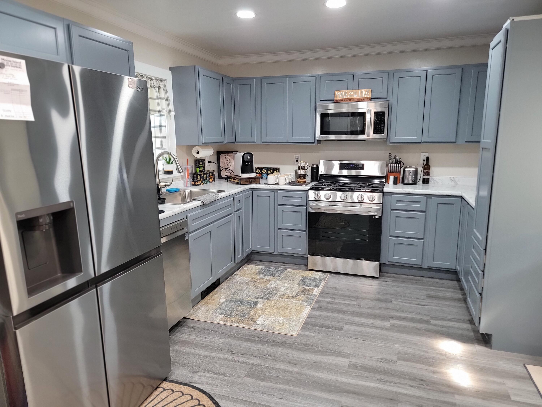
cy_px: 204
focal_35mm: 24
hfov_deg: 71.6
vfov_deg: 56.8
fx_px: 376
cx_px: 271
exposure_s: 1/60
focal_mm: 6.7
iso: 160
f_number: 1.8
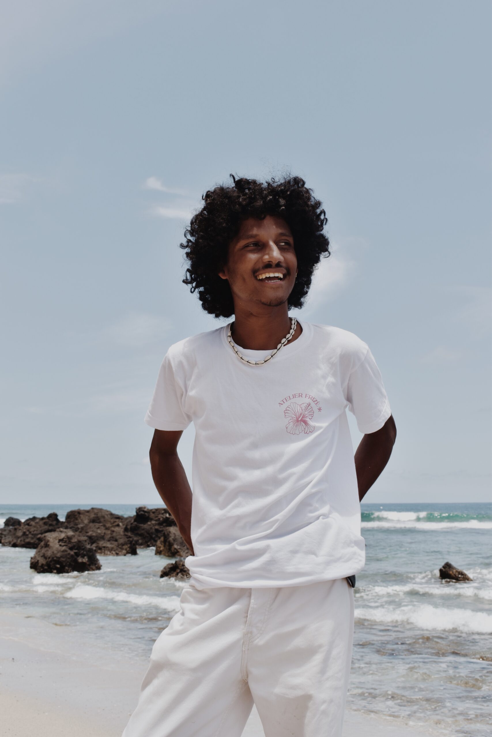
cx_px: 246
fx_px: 922
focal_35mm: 45
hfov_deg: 29.9
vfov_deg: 43.6
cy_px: 368
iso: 200
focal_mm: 30
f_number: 10
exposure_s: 1/400
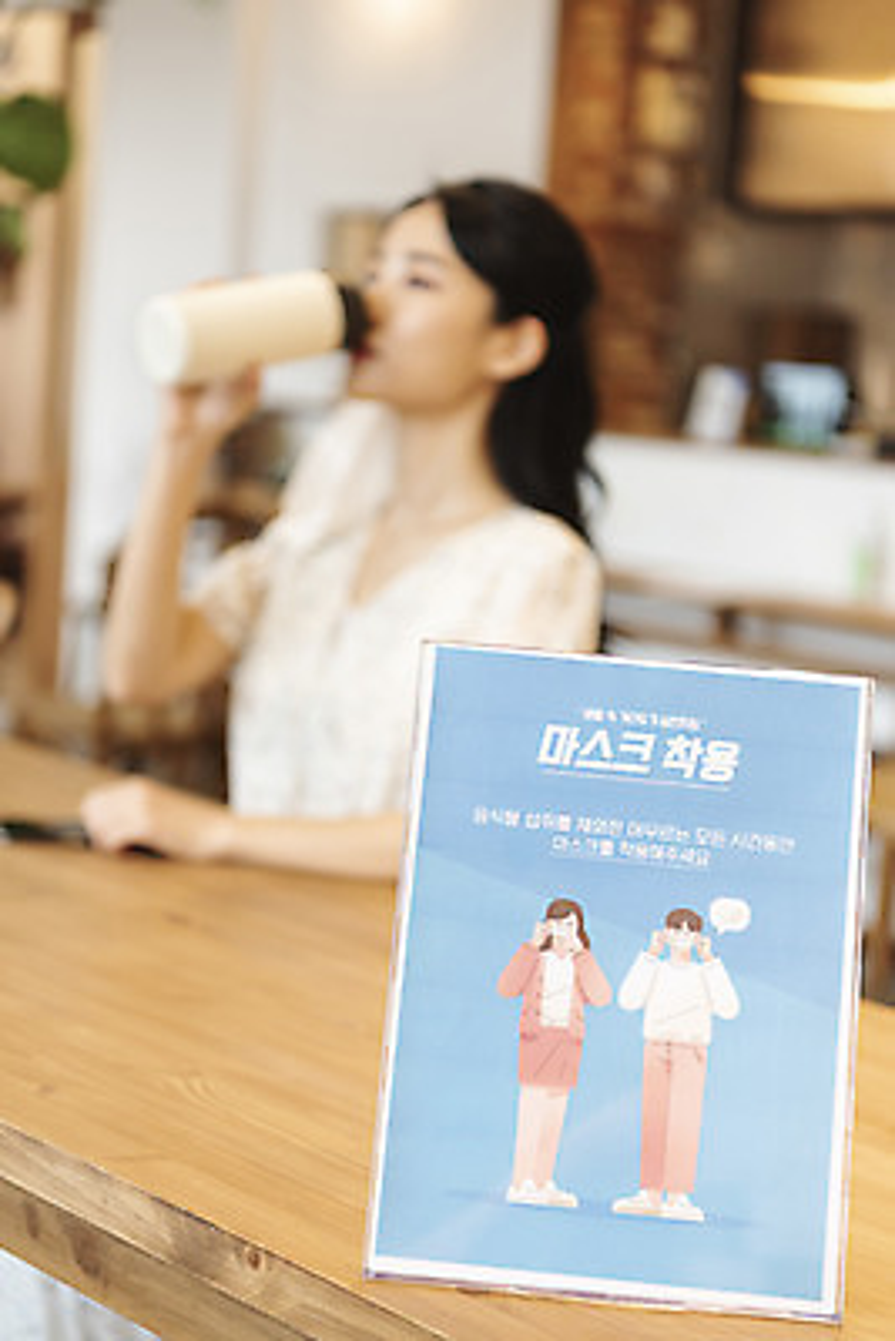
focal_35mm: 70
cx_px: 448
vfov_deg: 28.8
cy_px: 670
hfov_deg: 19.5
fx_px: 2608
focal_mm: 70
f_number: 2.8
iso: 500
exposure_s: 1/80
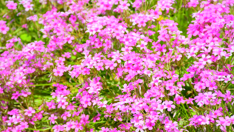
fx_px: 1371
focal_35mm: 221
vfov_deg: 5.5
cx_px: 117
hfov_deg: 9.8
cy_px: 71
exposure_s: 1/500
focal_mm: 140
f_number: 8
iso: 100
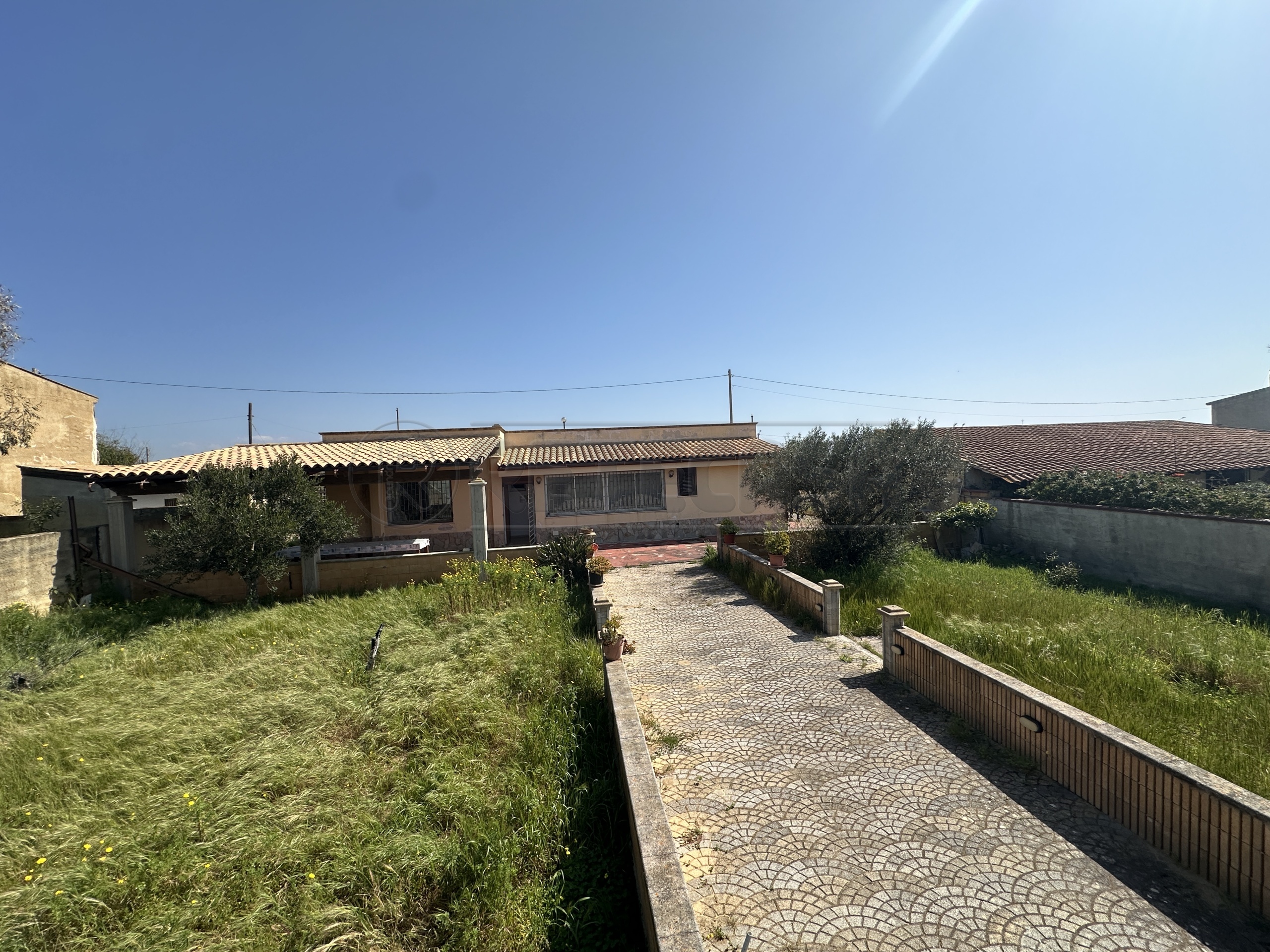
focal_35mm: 14
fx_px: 514
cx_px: 635
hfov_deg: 102.1
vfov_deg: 85.7
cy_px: 476
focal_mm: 2.22
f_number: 2.2
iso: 50
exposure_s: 1/2882
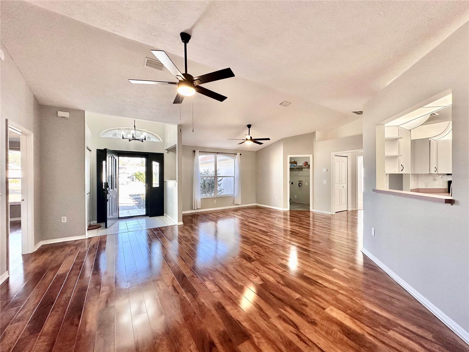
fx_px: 190
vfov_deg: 85.7
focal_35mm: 14
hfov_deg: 102.1
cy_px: 176
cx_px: 234
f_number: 2.2
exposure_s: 1/120
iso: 200
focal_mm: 2.22
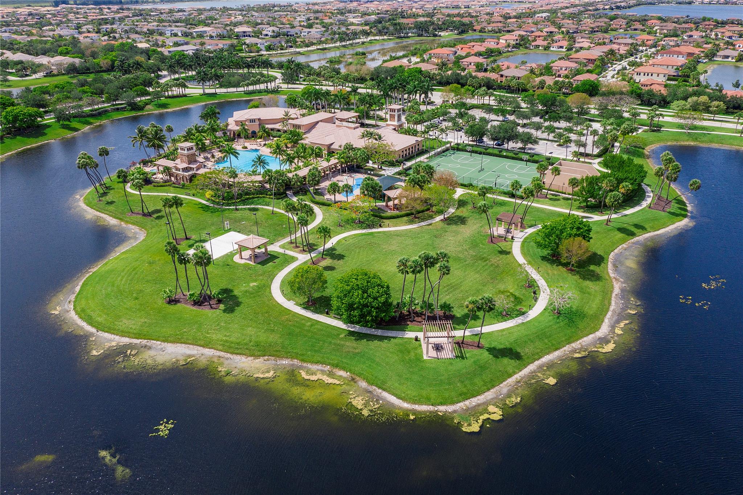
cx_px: 372
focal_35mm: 28
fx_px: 578
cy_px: 248
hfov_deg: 65.5
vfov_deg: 46.4
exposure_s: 1/500
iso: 100
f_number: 5.6
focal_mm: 10.26
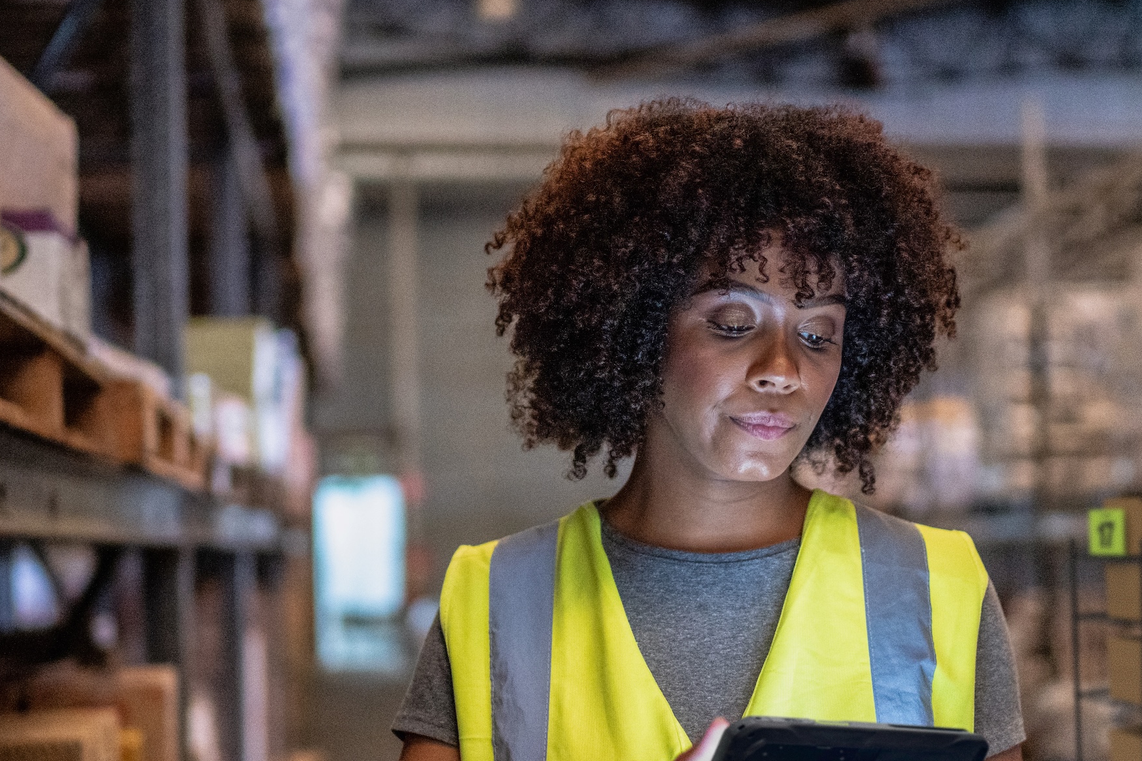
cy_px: 497
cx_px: 545
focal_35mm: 60
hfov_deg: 33.4
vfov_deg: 22.5
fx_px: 1903
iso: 3200
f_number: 1.4
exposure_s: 1/400
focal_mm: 35
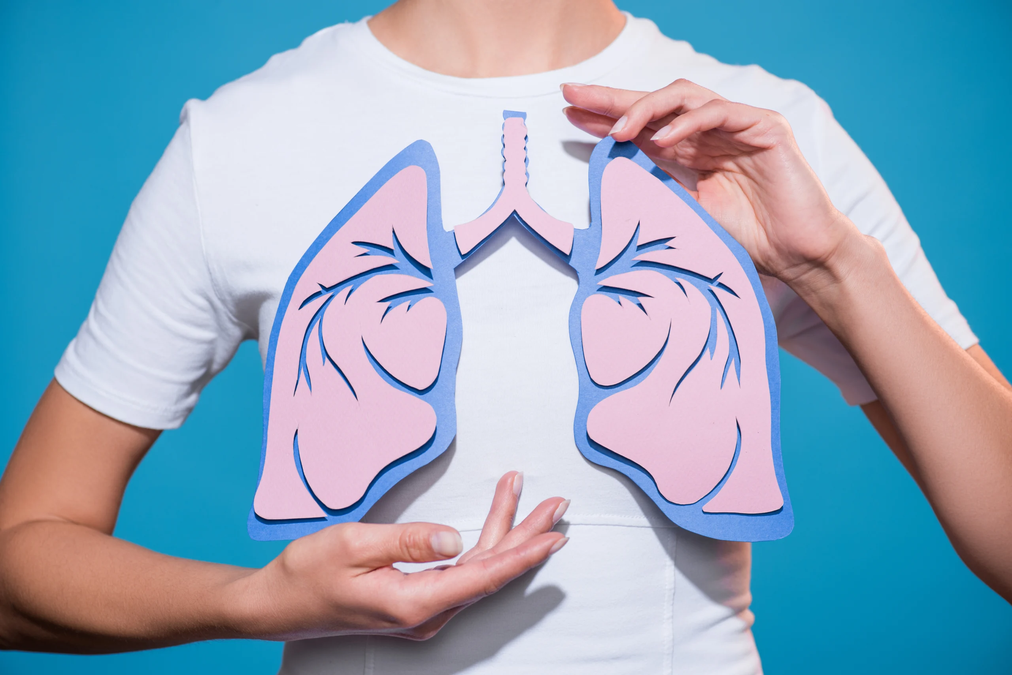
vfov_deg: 13.1
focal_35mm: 105
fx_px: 2953
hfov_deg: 19.4
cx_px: 506
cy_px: 338
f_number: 5.6
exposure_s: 1/125
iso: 100
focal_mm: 105
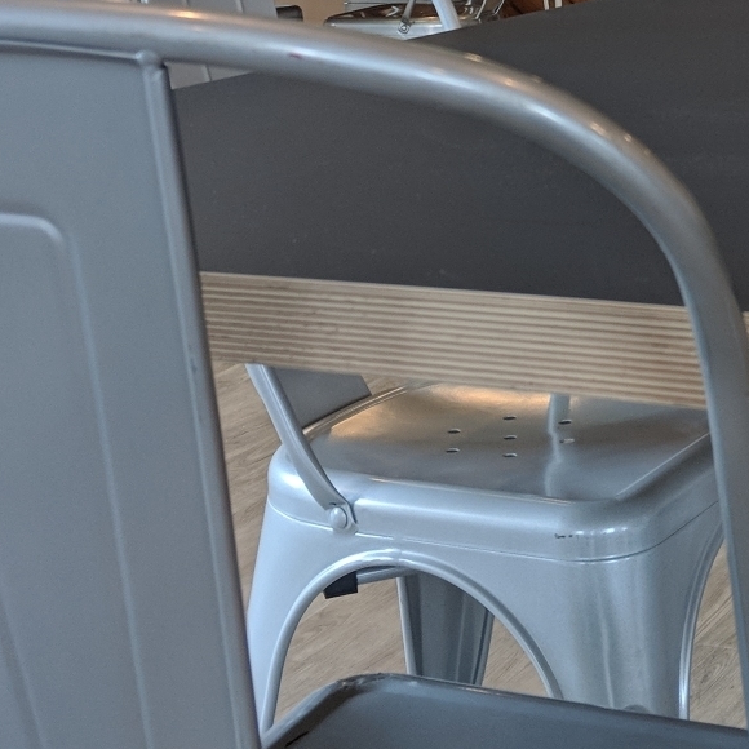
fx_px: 2032
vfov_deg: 20.0
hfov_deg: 20.6
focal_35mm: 83
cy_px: -72
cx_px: 613
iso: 100
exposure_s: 1/120
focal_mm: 4.44
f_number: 1.8
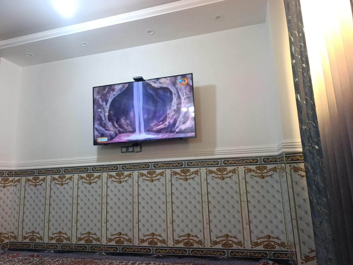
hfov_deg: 73.9
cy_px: 132
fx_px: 235
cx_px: 176
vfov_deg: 58.9
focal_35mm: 23
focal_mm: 6.14
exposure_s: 1/100
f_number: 1.6
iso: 594
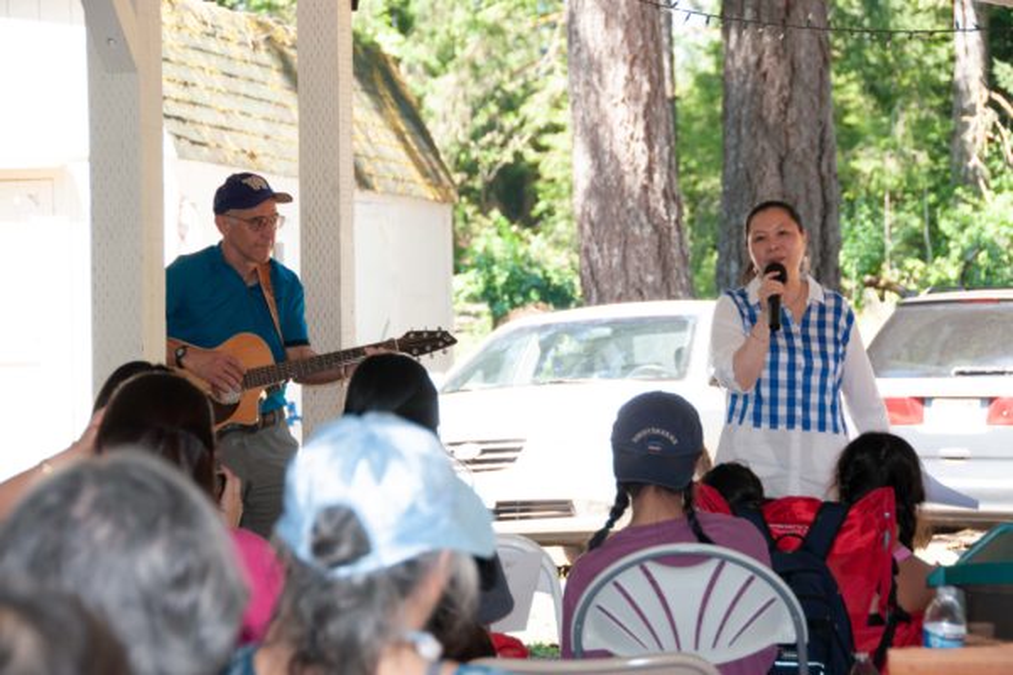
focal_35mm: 120
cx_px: 506
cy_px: 338
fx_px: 3376
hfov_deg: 17.1
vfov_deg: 11.4
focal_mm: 80
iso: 200
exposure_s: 1/200
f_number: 5
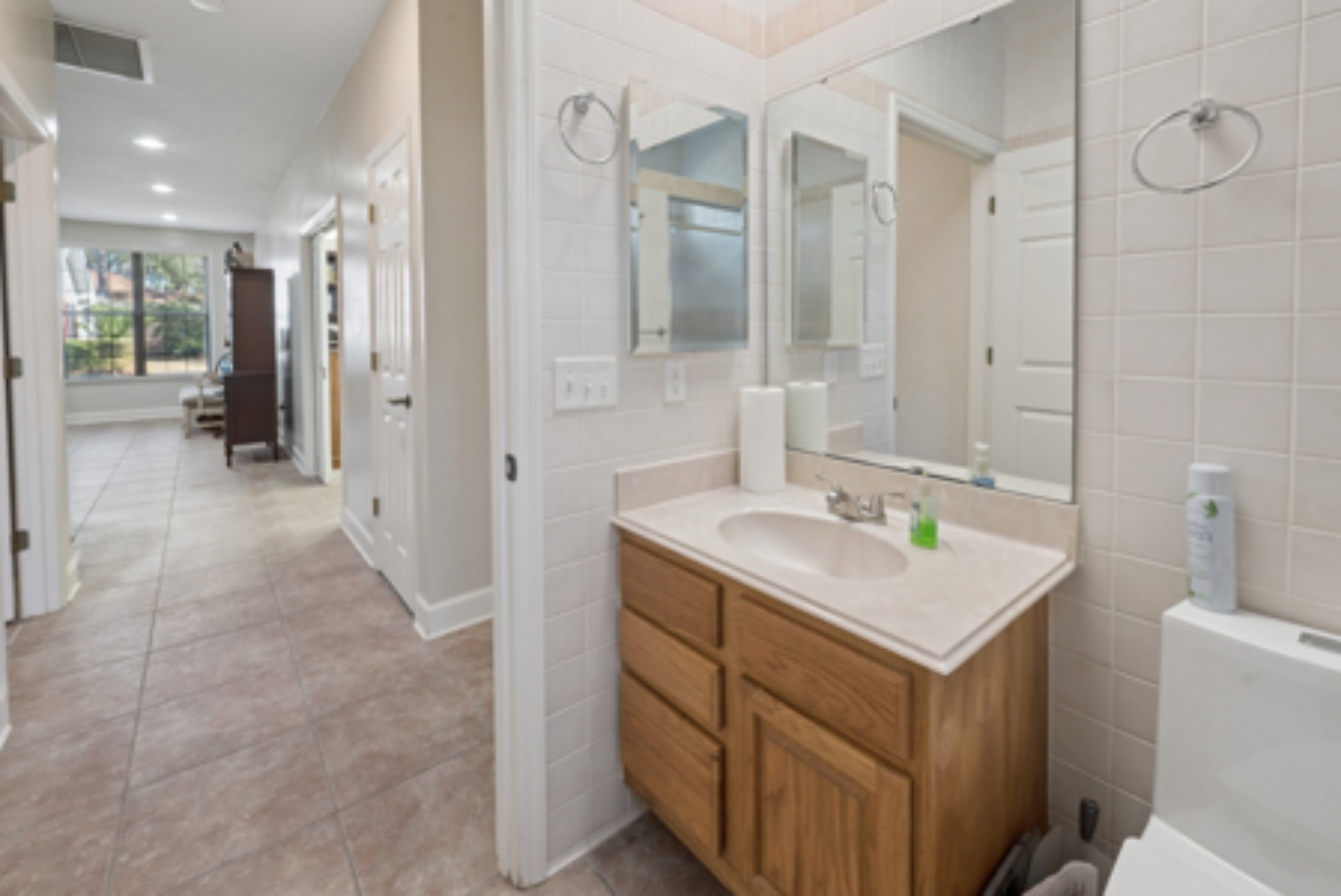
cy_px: 448
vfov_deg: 81.3
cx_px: 670
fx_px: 522
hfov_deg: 104.2
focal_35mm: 14
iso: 400
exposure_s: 1/20
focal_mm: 14
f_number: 9
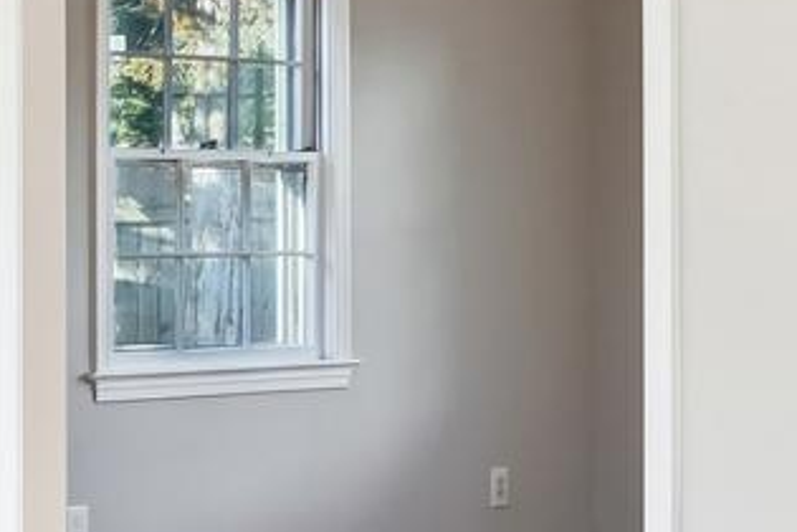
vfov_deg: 13.2
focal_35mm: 104
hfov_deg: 18.7
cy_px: 194
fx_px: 2302
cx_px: -127
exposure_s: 1/15
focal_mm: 16
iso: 100
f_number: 8
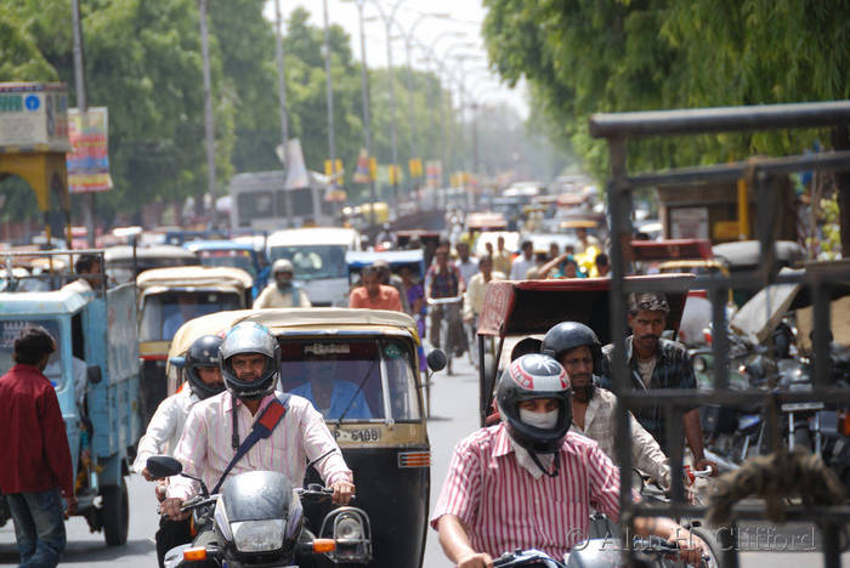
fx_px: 6026
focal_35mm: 255
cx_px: 425
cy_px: 284
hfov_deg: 8.1
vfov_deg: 5.4
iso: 200
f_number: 5.6
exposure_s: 1/400
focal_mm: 170
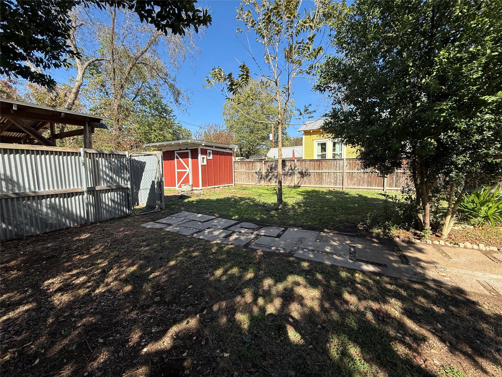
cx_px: 251
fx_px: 203
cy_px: 188
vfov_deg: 85.7
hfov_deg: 102.1
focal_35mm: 14
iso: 50
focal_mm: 2.22
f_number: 2.2
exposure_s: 1/901
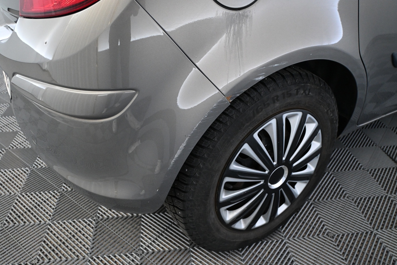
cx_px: 198
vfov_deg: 44.6
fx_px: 323
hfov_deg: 63.2
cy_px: 132
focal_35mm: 29
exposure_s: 1/125
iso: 2200
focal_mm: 19.5
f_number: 3.8
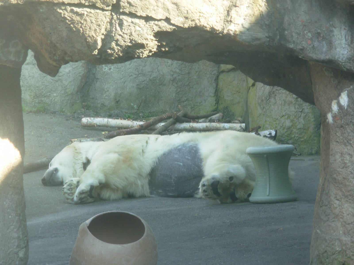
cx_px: 177
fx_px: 1943
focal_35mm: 190
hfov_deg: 10.4
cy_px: 132
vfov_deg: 7.8
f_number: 5
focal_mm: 31.4
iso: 50
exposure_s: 1/26.1
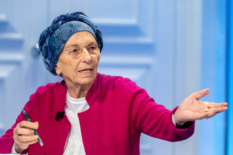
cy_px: 78
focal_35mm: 317
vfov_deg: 4.3
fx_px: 2052
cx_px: 116
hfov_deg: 6.5
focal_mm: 211
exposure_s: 1/300
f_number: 5
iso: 2500
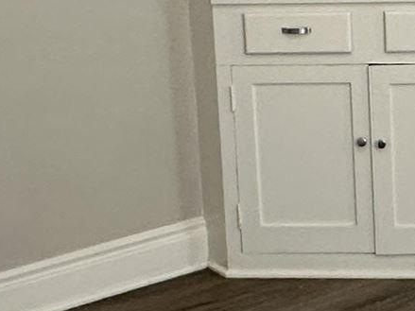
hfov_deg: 19.0
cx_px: 490
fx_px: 1175
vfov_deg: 15.0
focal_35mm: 98
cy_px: 60
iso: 200
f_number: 2.2
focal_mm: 2.22
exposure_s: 1/60
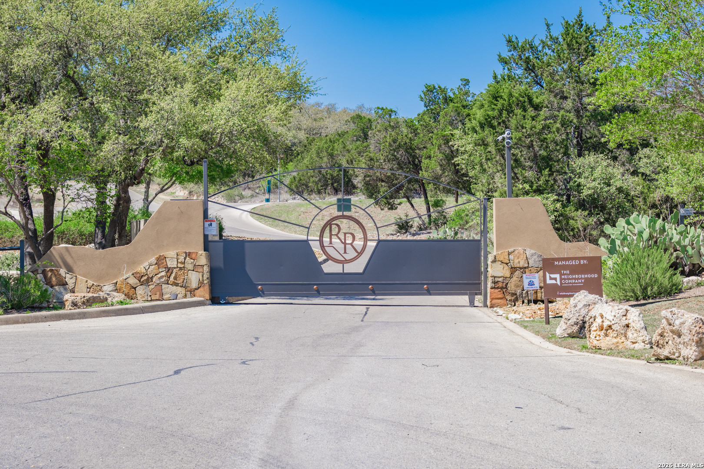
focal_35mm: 75
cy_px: 234
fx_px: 1467
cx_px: 352
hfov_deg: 27.0
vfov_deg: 18.2
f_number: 5.6
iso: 125
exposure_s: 1/300
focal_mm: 50
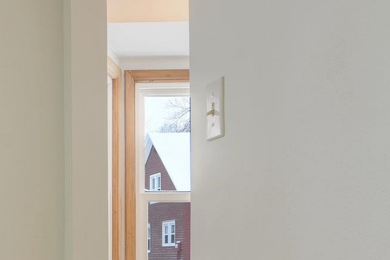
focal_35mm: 73
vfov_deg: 18.2
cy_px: 251
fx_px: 790
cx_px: -162
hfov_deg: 23.4
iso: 100
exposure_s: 1/10
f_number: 8
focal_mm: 16
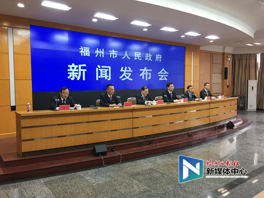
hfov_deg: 61.7
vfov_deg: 48.2
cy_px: 99
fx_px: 221
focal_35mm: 29
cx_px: 132
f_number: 2.2
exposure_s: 1/33
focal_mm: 4.15
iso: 32
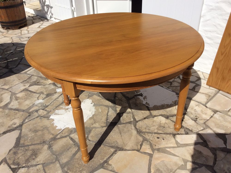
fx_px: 213
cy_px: 86
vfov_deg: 44.1
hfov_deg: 56.9
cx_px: 116
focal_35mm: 32
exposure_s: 1/3817
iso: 32
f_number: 2.4
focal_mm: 3.3
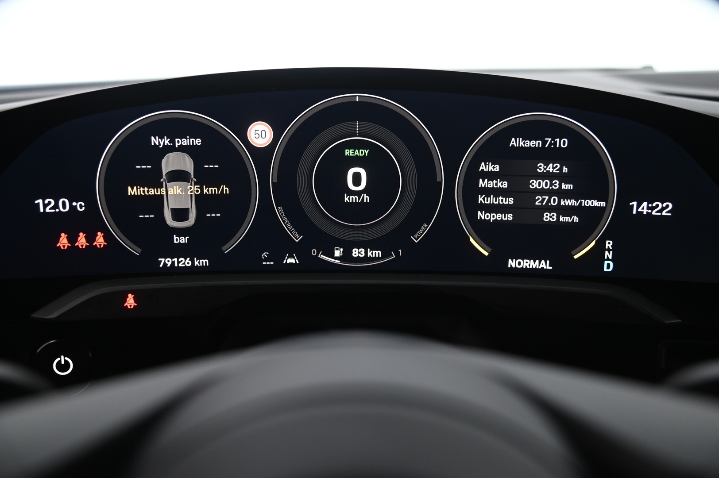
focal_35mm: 38
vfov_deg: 35.0
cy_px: 239
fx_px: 758
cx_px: 360
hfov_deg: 50.7
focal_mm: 38
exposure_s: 1/30
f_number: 4
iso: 2000
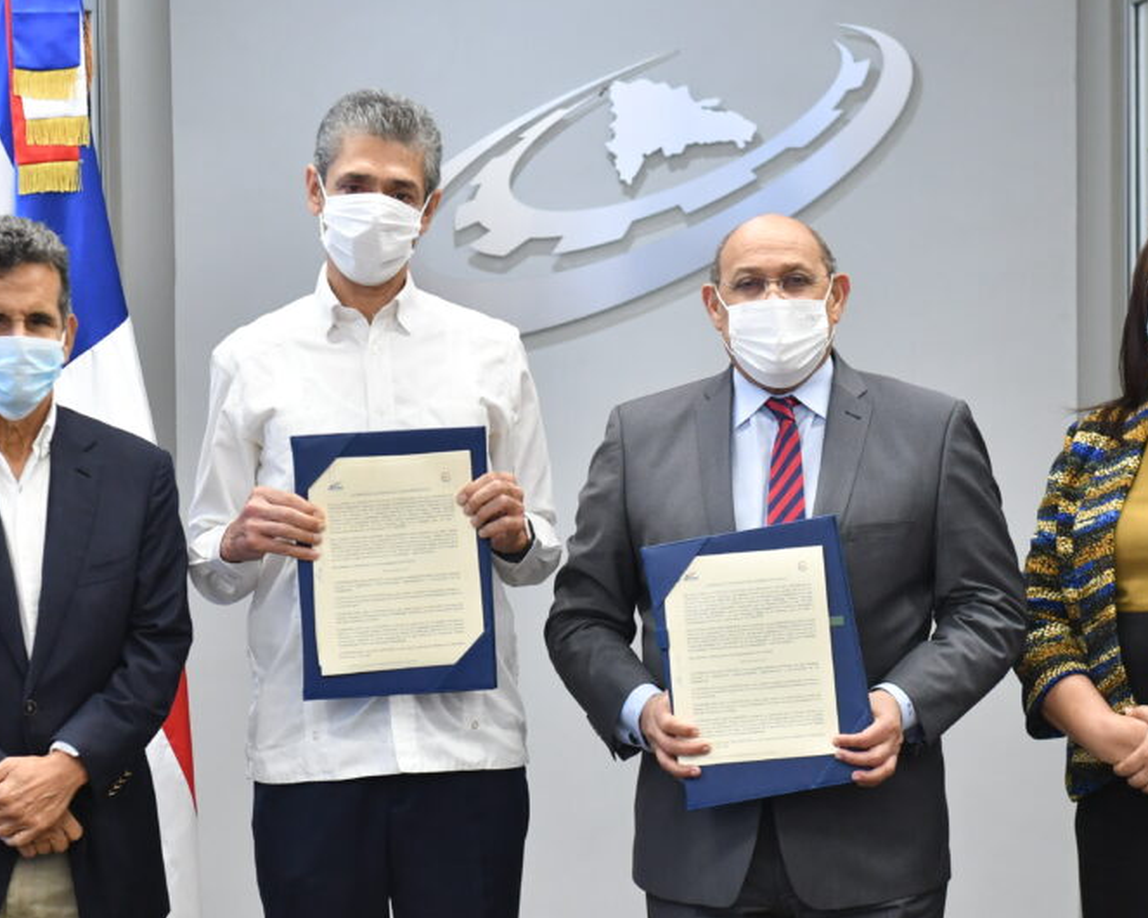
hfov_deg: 12.9
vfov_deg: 10.4
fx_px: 5061
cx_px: 578
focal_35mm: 149
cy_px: 531
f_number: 4
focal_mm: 60
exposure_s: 1/100
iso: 1250
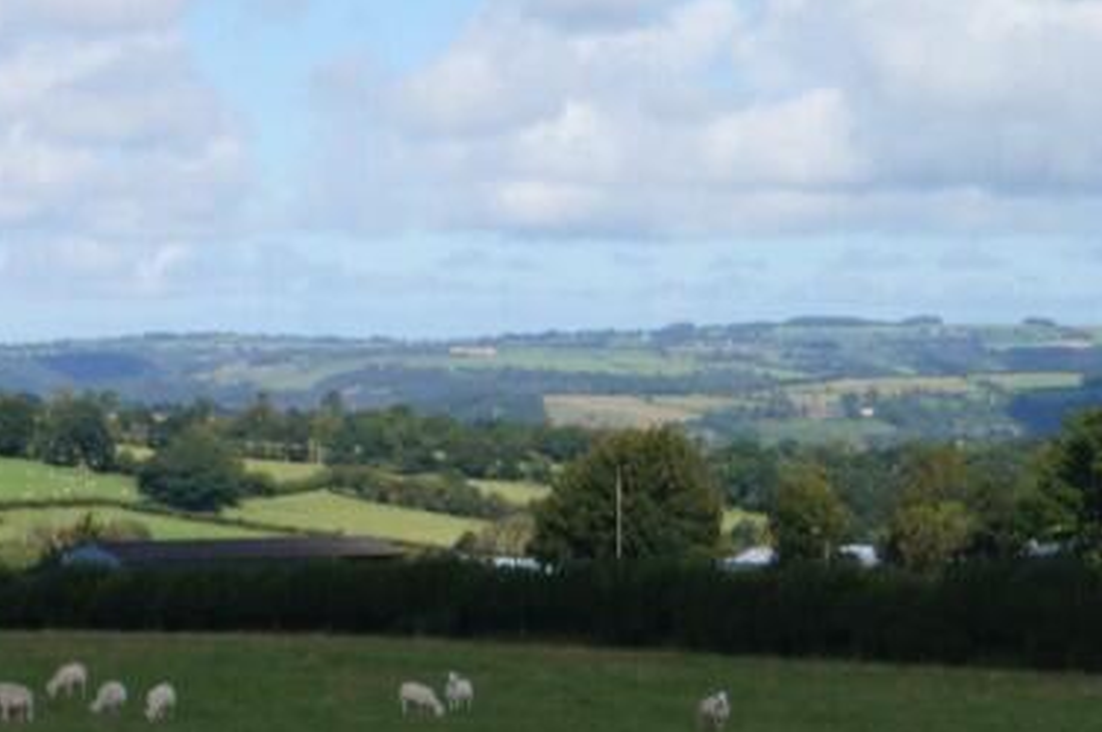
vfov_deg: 11.1
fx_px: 3760
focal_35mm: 123
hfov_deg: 15.7
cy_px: 572
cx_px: -397
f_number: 13
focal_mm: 30
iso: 100
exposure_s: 1/80
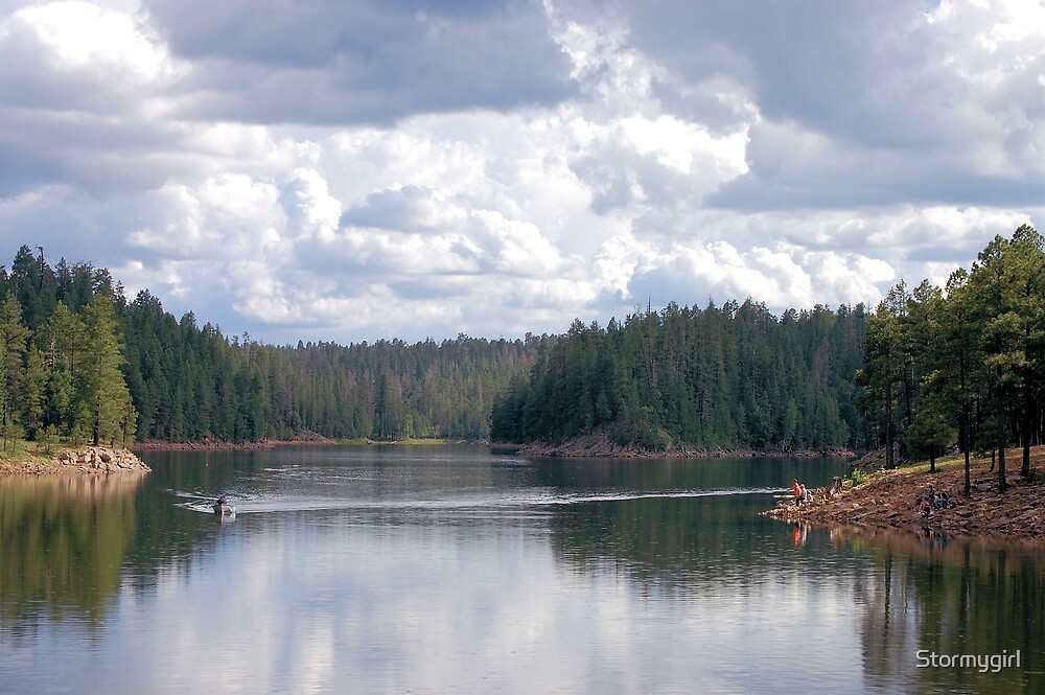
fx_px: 2393
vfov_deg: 16.5
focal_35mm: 82
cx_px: 522
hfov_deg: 24.6
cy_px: 348
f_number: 10
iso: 200
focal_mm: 55
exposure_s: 1/250
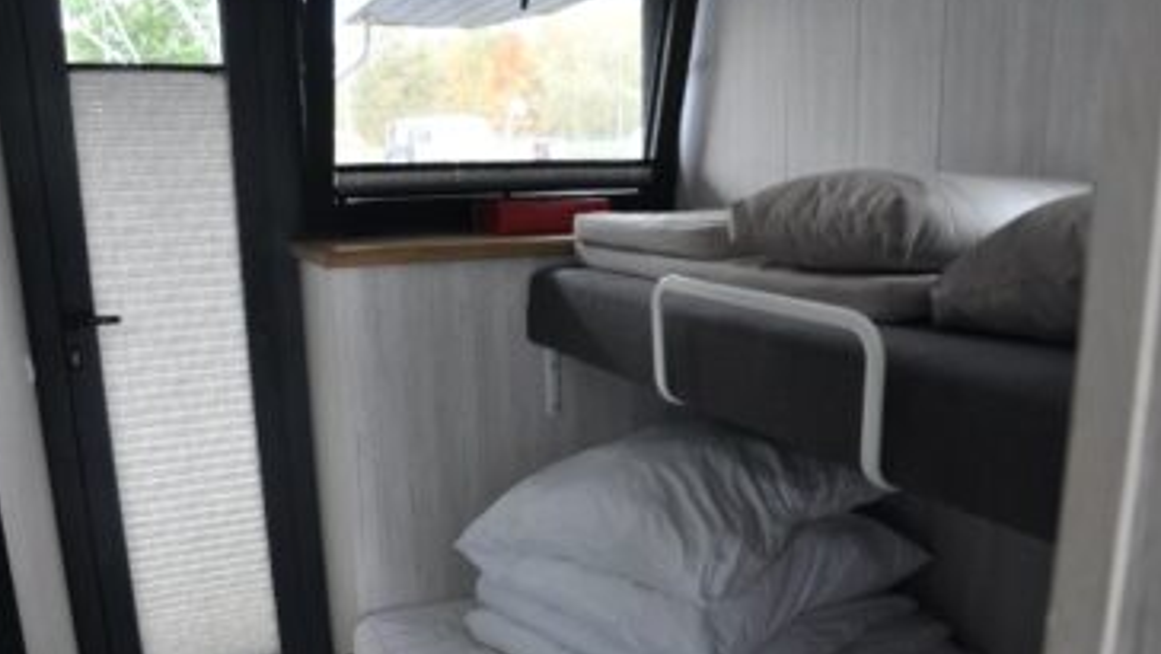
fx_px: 955
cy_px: 400
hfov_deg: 62.6
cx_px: 587
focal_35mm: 31
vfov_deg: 37.6
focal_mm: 18
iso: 800
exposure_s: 1/40
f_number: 3.5
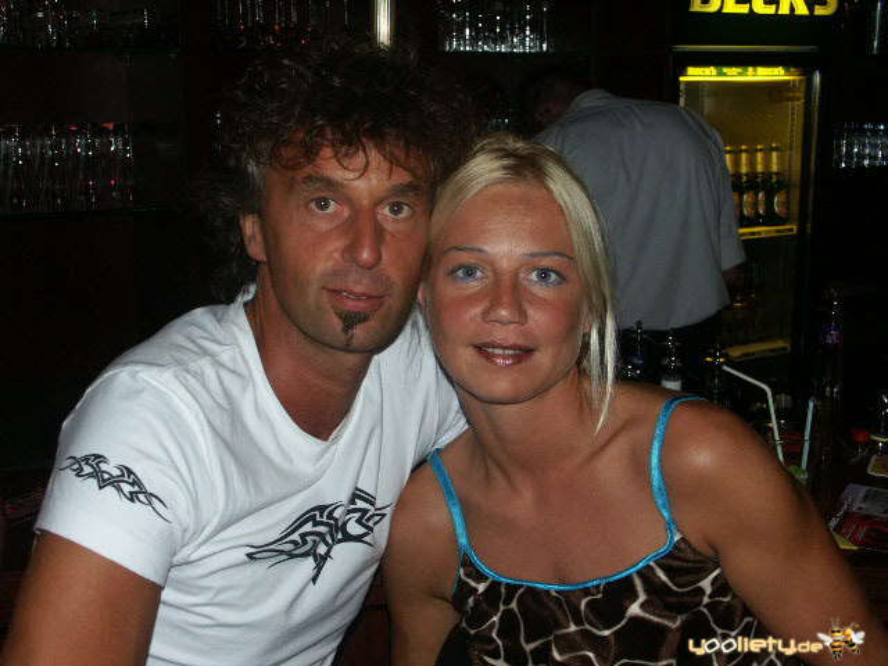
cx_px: 444
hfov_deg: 42.9
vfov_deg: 32.9
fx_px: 1129
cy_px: 333
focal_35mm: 44
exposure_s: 1/45
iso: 200
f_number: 3.5
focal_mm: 11.36
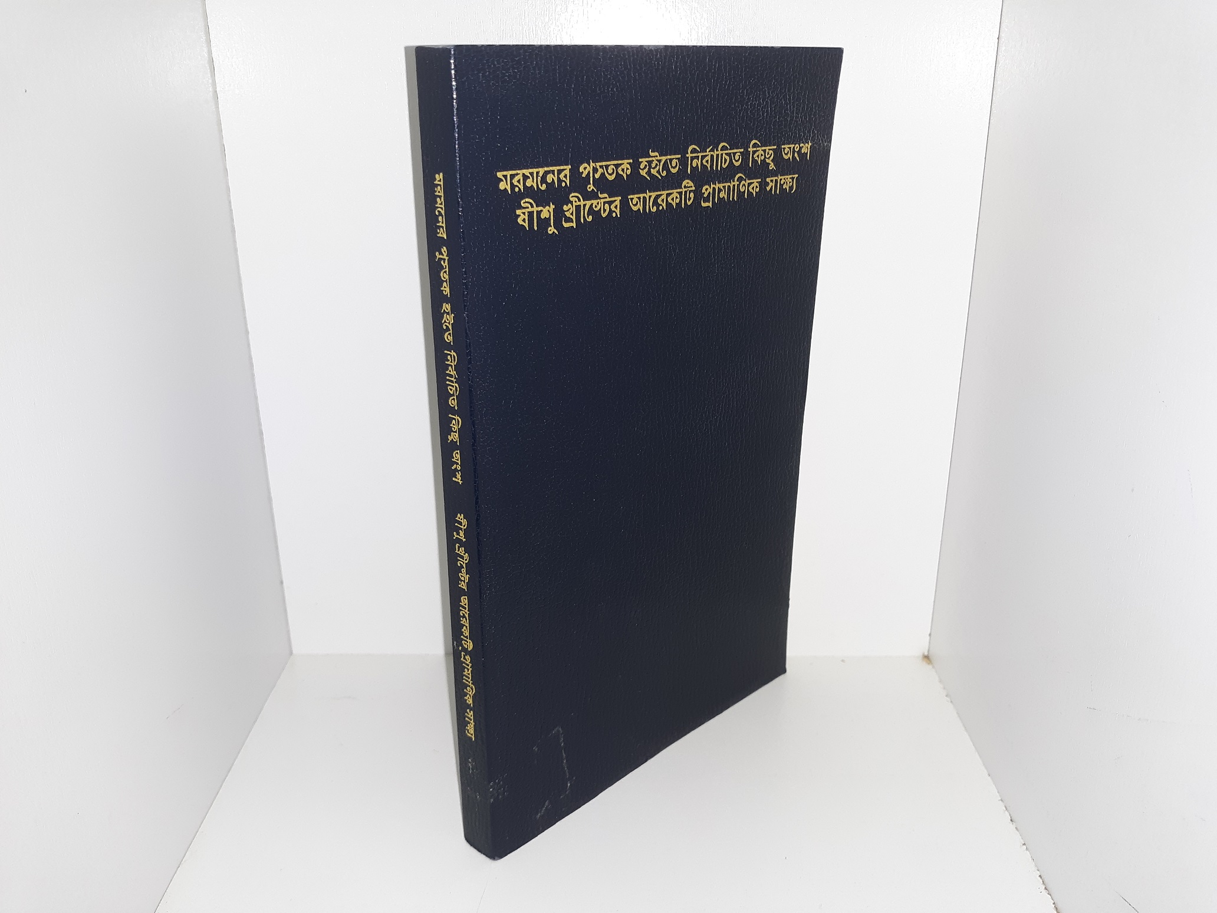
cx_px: 608
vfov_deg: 49.7
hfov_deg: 63.4
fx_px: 984
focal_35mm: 28
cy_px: 456
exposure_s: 1/120
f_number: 1.7
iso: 50
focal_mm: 3.7
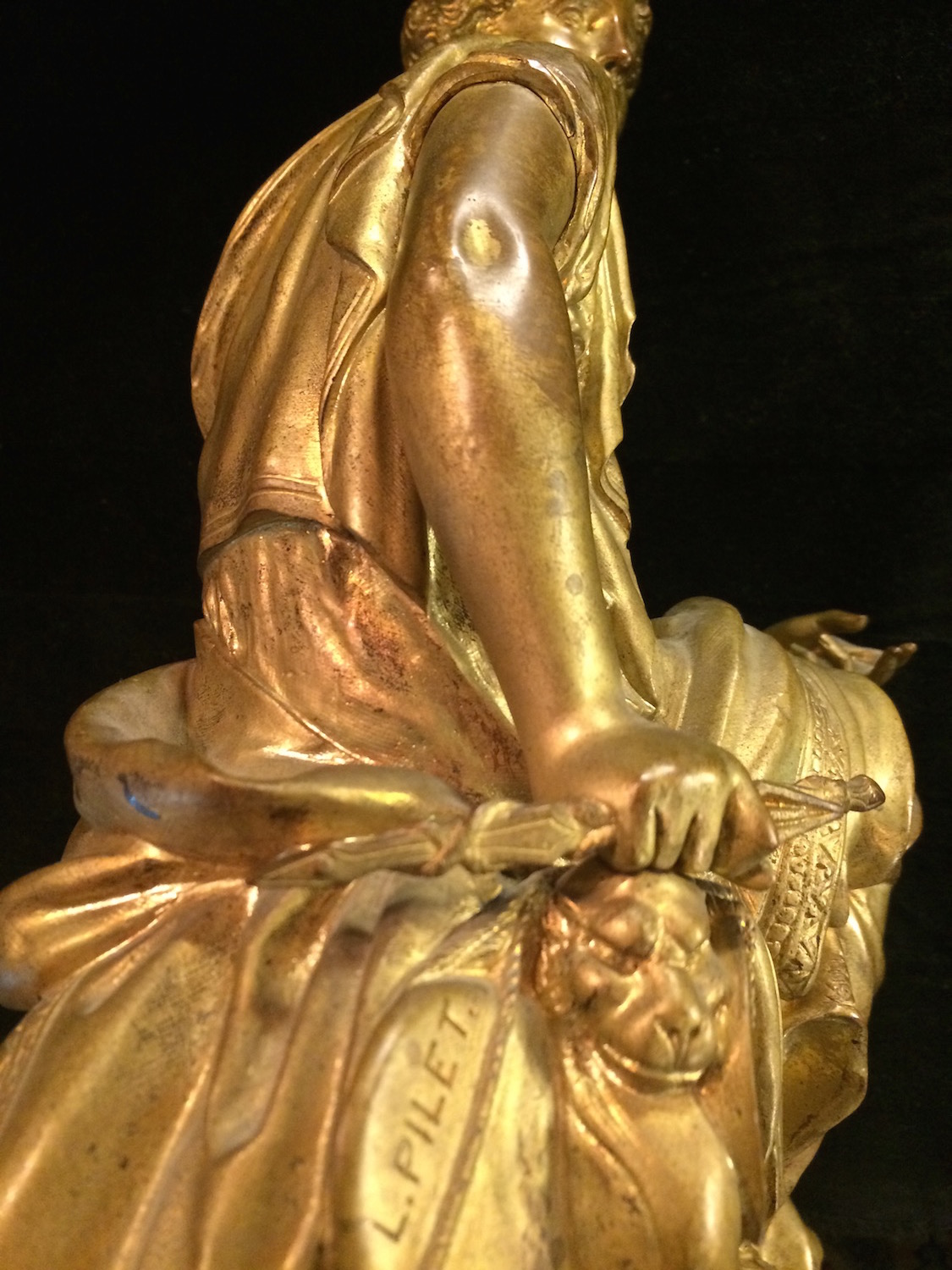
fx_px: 1063
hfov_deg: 48.2
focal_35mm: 29
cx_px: 476
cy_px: 635
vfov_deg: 61.7
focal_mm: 4.15
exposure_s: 1/20
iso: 320
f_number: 2.2
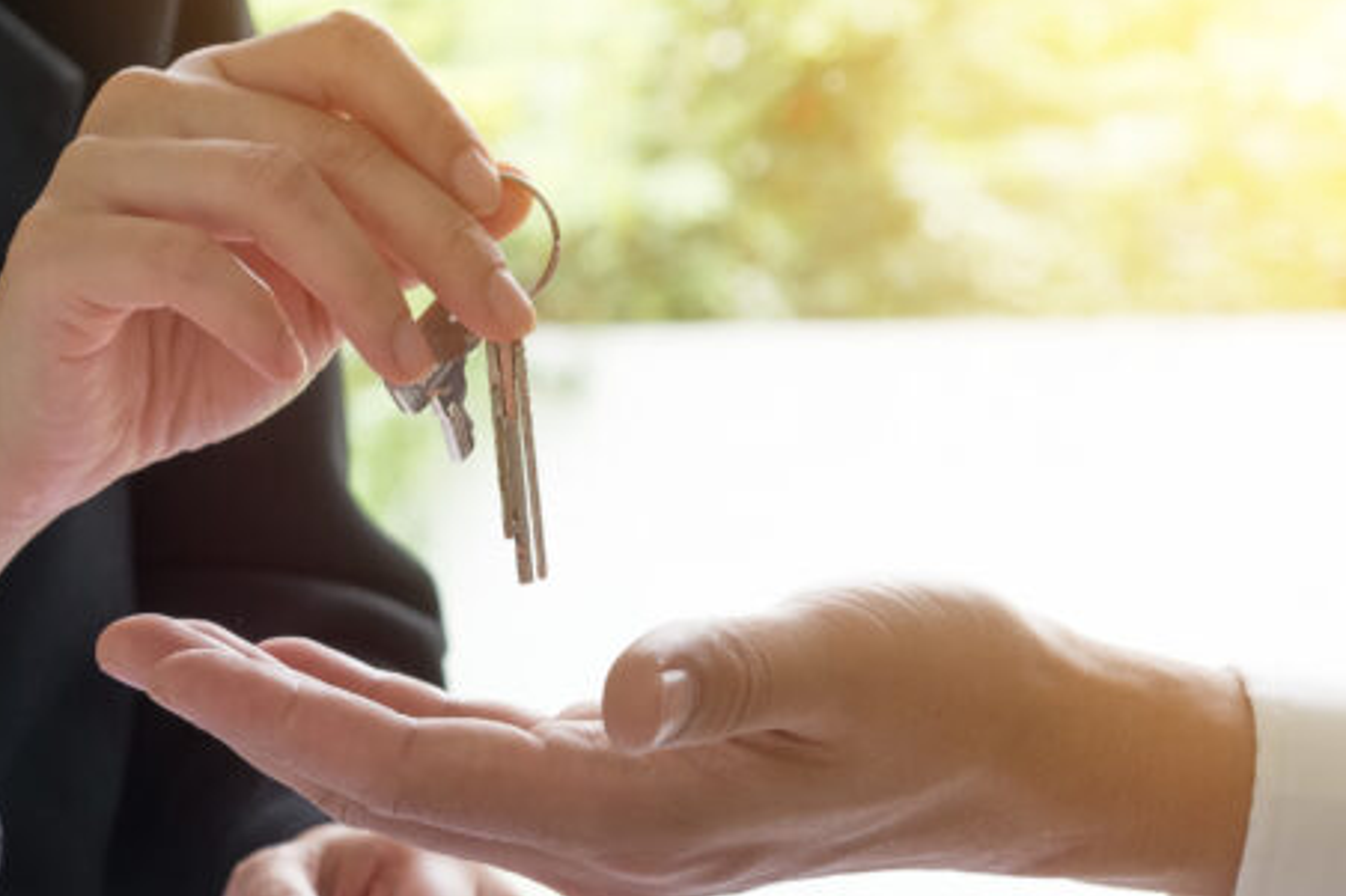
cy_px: 746
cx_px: 226
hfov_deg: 14.1
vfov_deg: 9.4
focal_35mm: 145
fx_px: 5419
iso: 400
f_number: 5.6
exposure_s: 1/120
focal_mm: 42.5
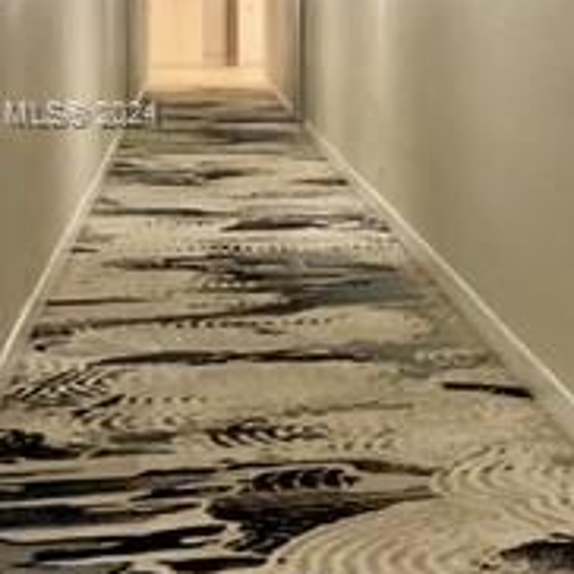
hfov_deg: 18.1
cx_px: 732
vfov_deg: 19.1
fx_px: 1688
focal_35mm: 90
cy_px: 117
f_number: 1.8
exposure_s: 1/40
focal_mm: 3
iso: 200
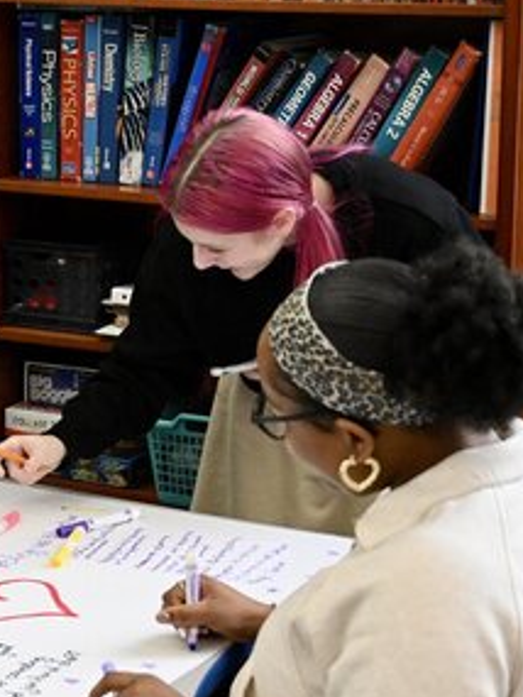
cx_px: -106
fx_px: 2214
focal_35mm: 110
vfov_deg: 17.9
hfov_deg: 13.1
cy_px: 336
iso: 6400
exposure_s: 1/320
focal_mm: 47
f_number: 4.5
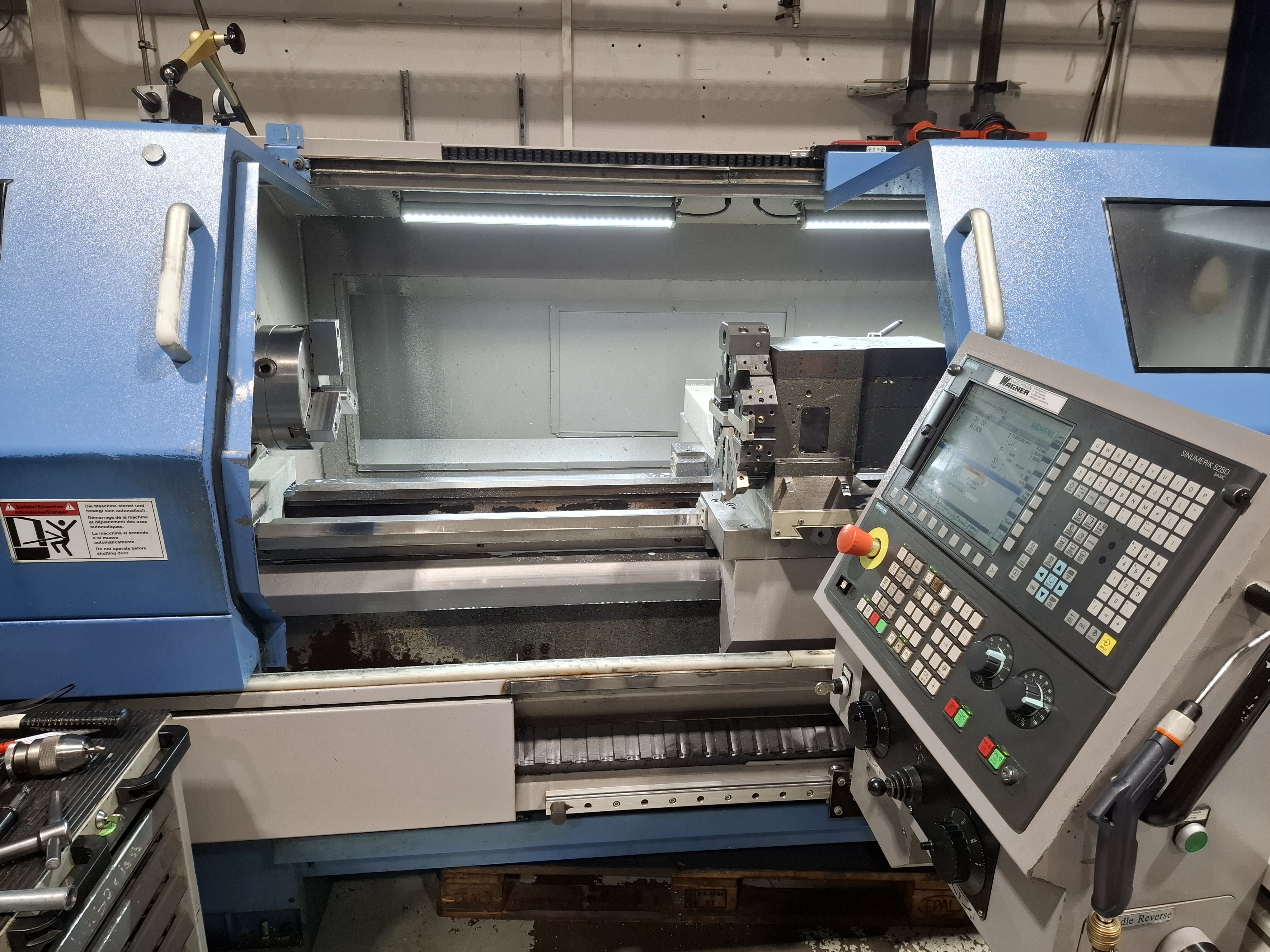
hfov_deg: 73.9
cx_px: 635
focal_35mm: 23
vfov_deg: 58.9
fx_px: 844
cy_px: 476
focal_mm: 5.54
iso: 250
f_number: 1.8
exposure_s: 1/100
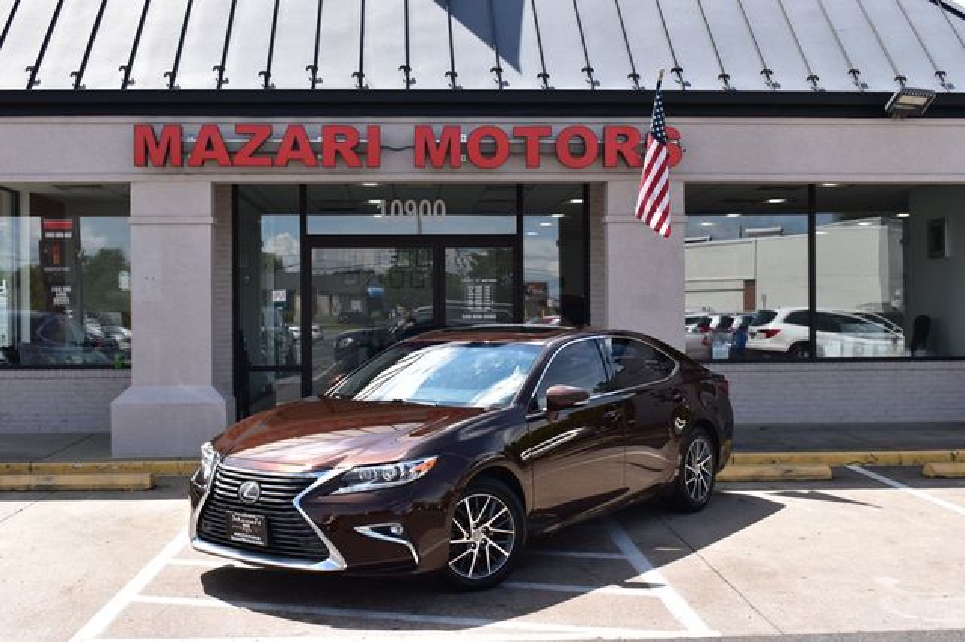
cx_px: 482
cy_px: 321
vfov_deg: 29.8
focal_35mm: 45
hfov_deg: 43.6
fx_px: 1206
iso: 400
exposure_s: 1/400
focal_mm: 30
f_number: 11
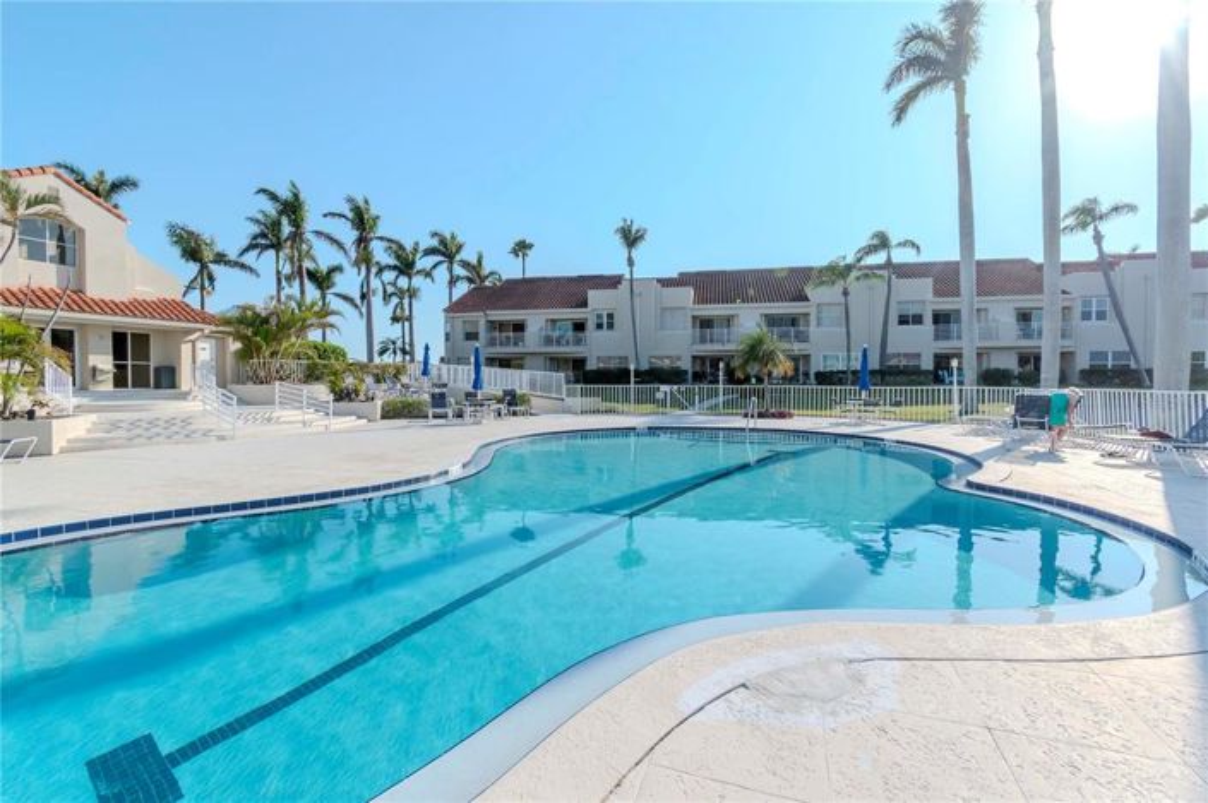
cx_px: 604
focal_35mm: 15
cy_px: 402
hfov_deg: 100.4
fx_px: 503
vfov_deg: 77.2
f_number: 7.1
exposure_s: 1/2000
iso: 500
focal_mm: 10
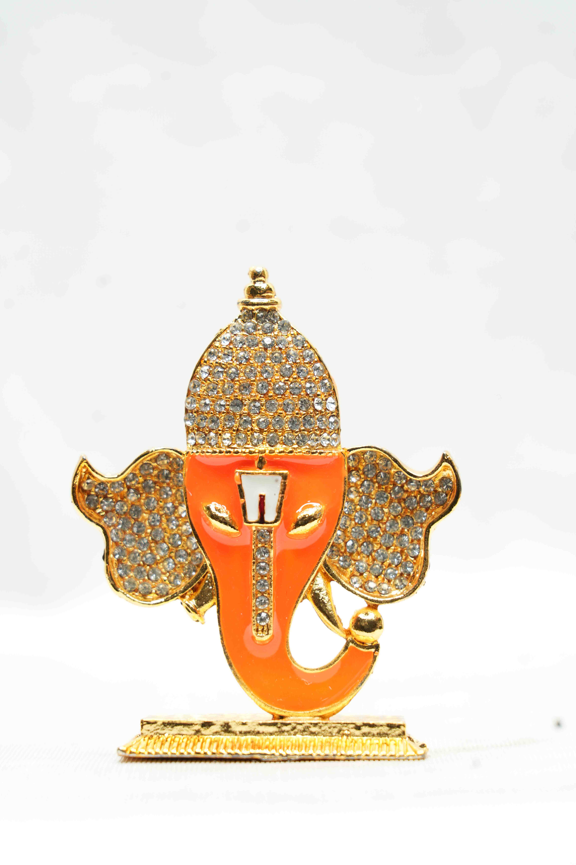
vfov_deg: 19.5
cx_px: 288
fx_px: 2520
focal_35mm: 105
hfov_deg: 13.0
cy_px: 432
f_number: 7.1
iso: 640
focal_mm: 105
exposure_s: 1/50
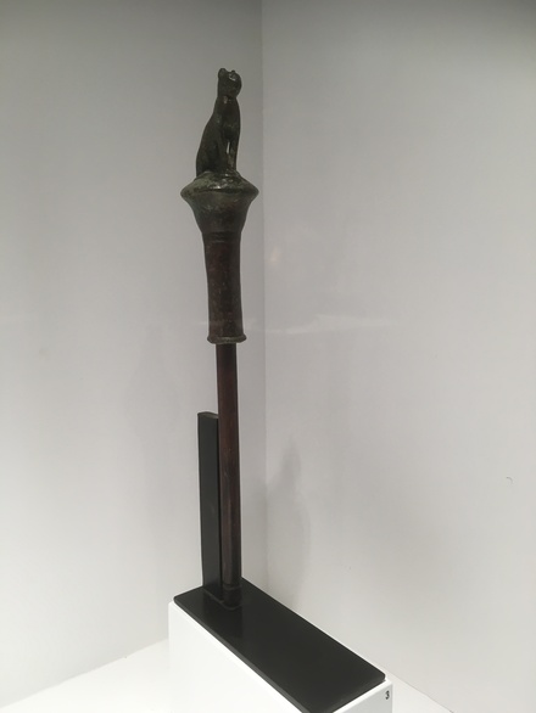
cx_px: 268
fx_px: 598
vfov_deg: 61.6
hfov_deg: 48.3
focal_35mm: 29
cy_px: 356
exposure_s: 1/33
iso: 40
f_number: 2.2
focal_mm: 4.15
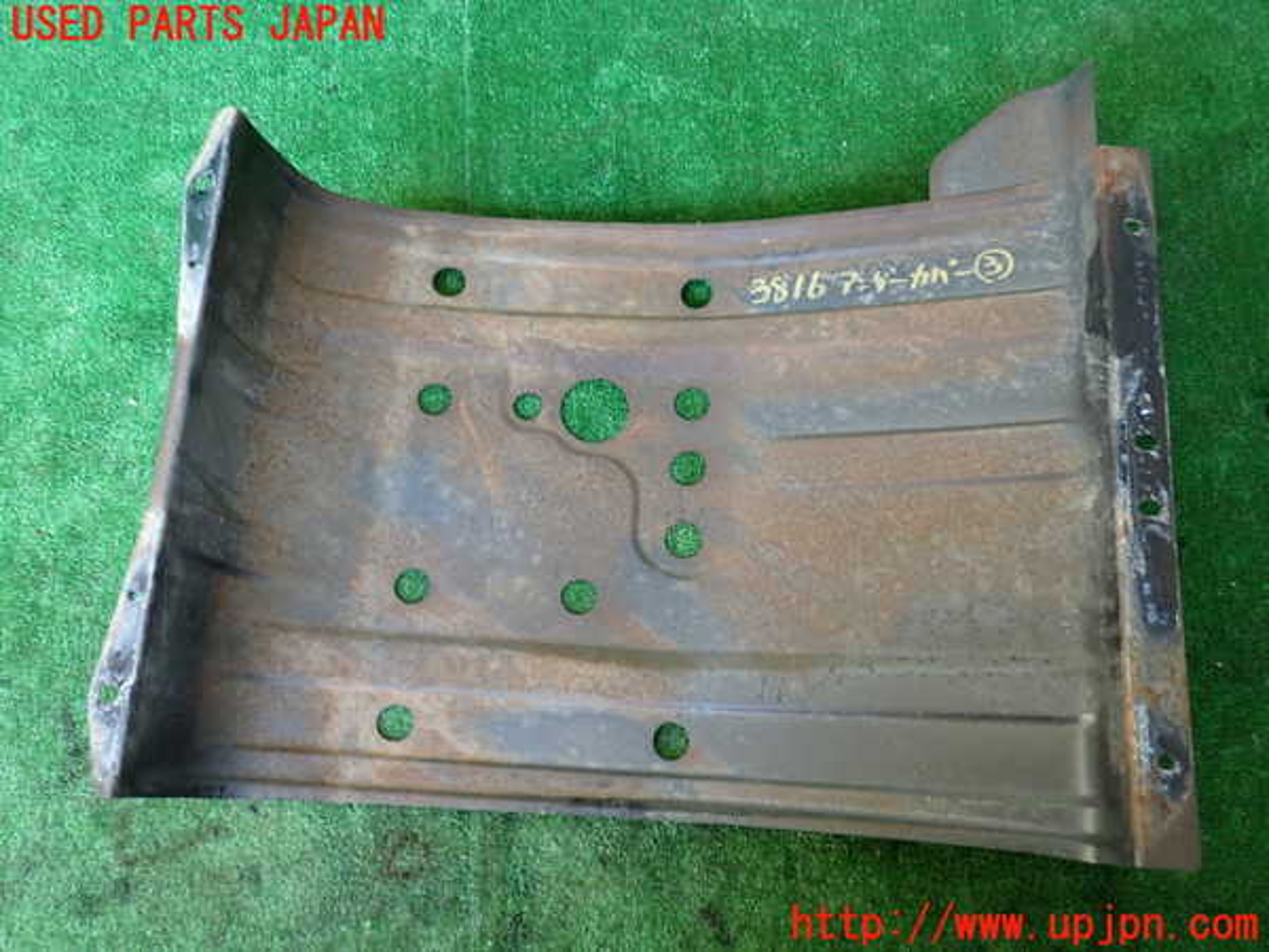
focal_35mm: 30
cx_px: 634
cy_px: 476
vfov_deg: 46.8
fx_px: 1100
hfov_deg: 60.0
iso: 200
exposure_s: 1/50
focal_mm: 5.4
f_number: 2.3
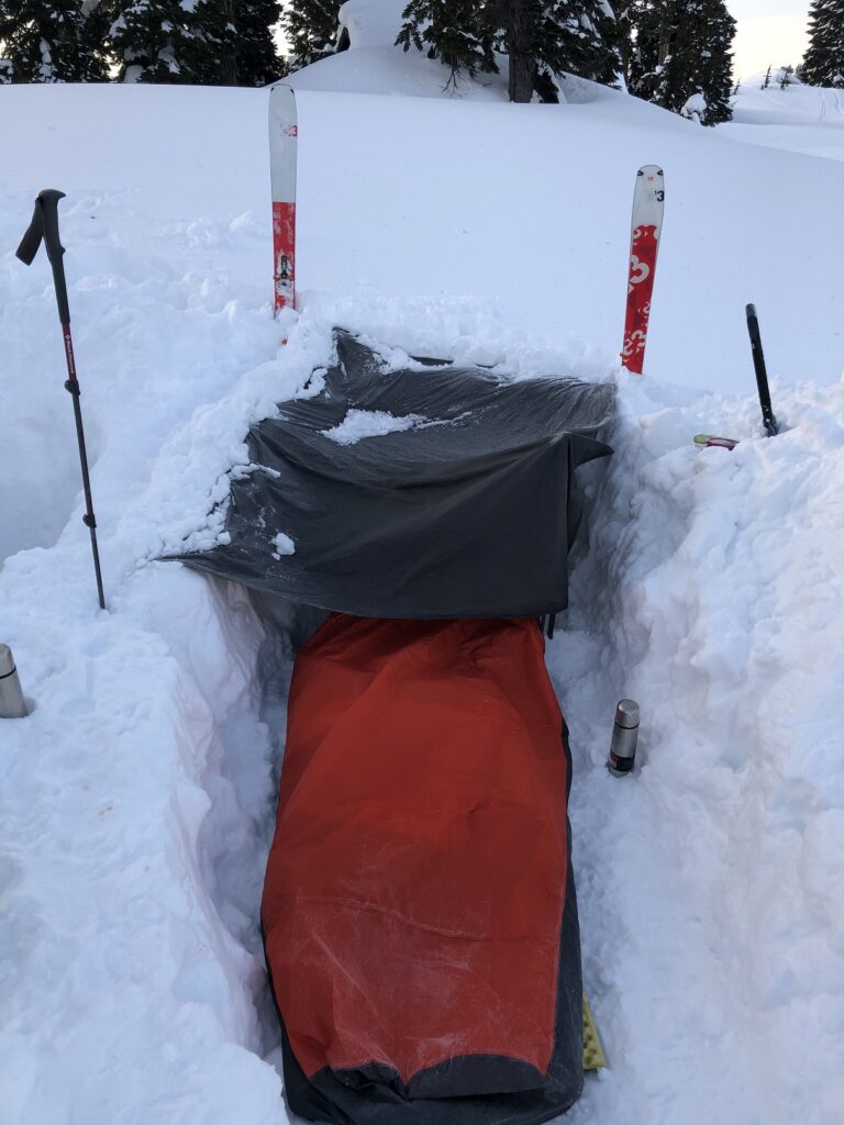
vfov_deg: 63.4
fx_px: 910
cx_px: 422
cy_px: 562
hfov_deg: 49.7
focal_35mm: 28
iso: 20
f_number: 1.8
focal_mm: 3.99
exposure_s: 1/245
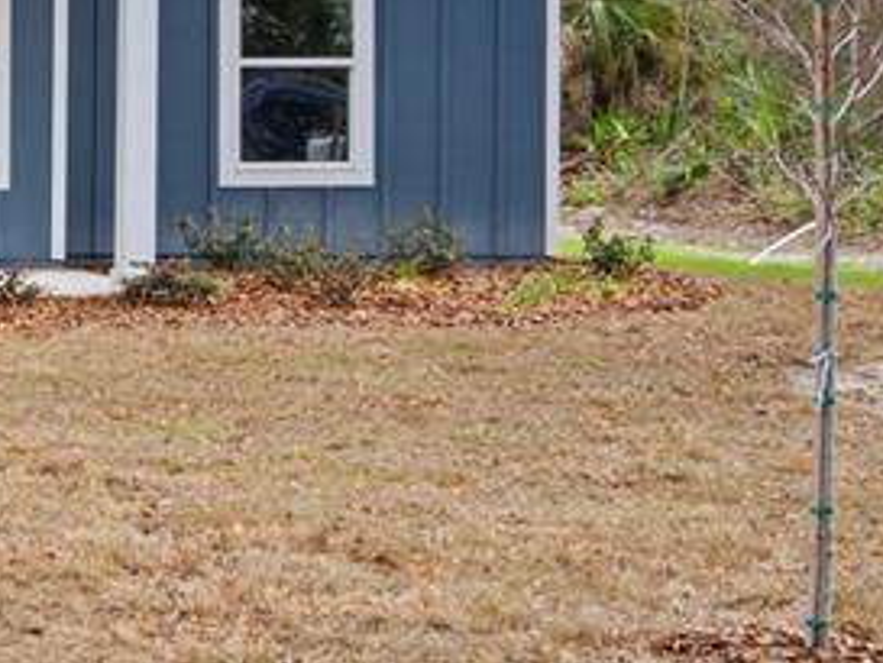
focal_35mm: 126
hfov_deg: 13.8
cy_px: 165
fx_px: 3215
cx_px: -741
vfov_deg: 11.7
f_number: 13
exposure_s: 1/40
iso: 250
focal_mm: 35
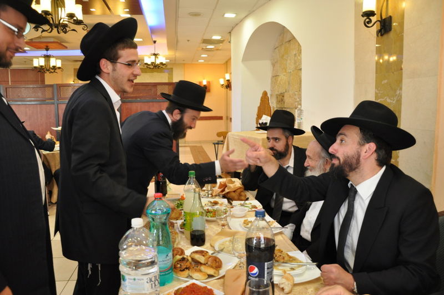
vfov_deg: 47.9
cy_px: 148
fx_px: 333
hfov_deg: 67.4
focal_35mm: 27
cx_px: 222
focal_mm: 18
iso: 1000
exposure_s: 1/60
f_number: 6.3
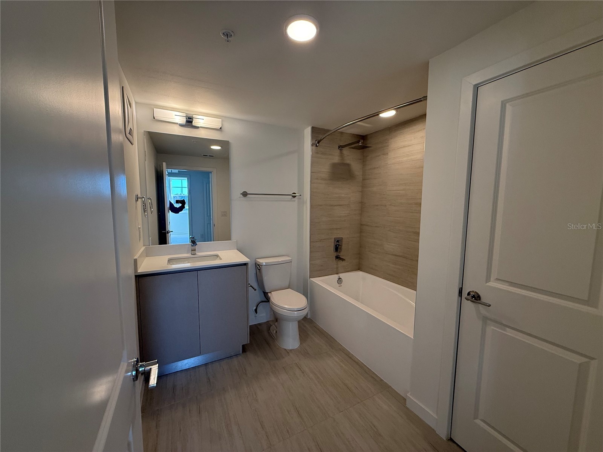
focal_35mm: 14
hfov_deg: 102.1
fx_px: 244
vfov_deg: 85.7
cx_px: 302
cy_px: 226
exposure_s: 1/120
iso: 160
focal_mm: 2.22
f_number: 2.2
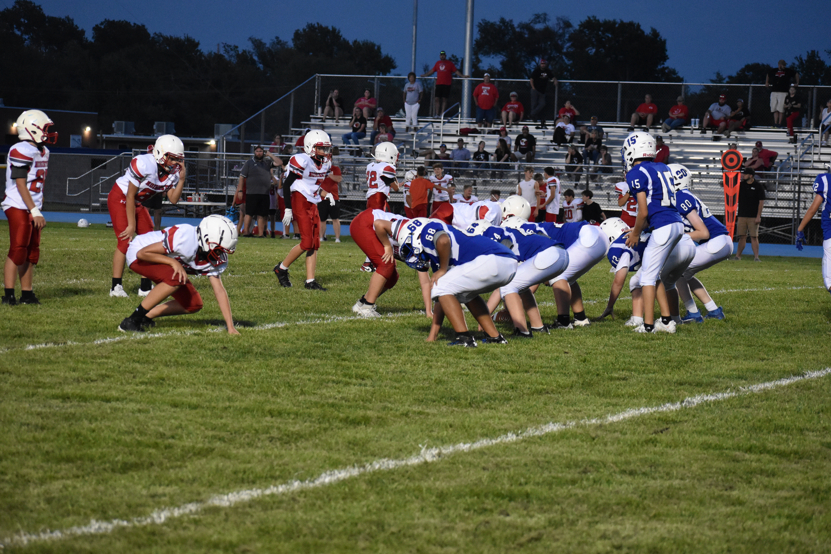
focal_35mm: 135
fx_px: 3116
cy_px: 277
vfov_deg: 10.2
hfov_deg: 15.2
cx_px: 416
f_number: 4.8
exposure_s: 1/400
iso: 3200
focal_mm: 90
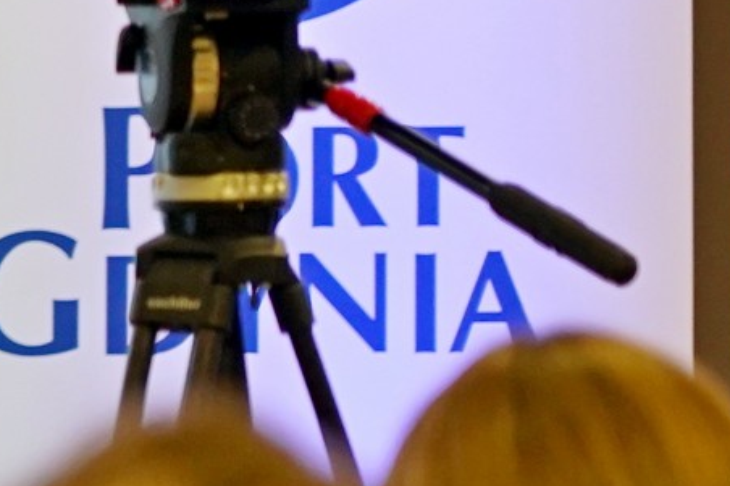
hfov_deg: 3.7
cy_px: -23
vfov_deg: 2.5
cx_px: -774
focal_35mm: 558
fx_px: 11310
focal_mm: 105
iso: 2000
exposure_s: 1/160
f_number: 4
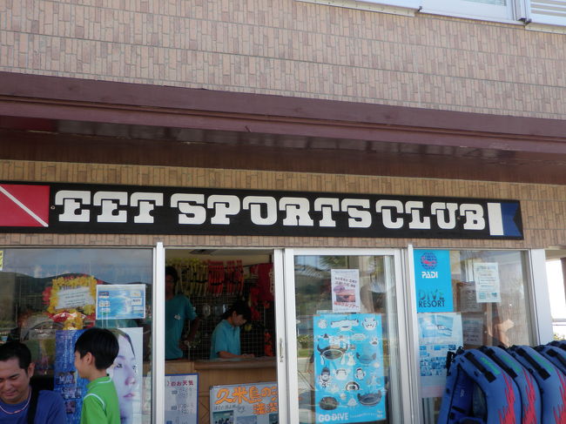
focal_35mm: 36
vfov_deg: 39.6
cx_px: 283
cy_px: 212
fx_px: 588
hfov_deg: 51.4
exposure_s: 1/80
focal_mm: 6.53
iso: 50
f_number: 4.5
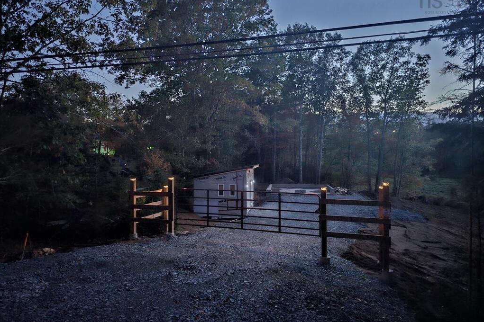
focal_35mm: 24
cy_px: 162
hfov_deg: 73.8
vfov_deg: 53.1
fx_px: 323
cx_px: 242
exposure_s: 1/5
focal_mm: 6.3
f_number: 1.7
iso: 2000
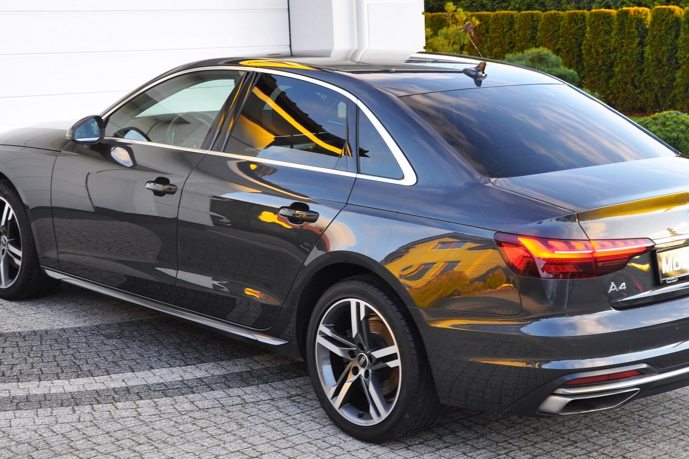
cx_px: 393
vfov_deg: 21.2
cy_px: 225
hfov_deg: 31.4
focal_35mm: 64
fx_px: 1225
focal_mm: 32
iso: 400
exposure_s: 1/60
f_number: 8
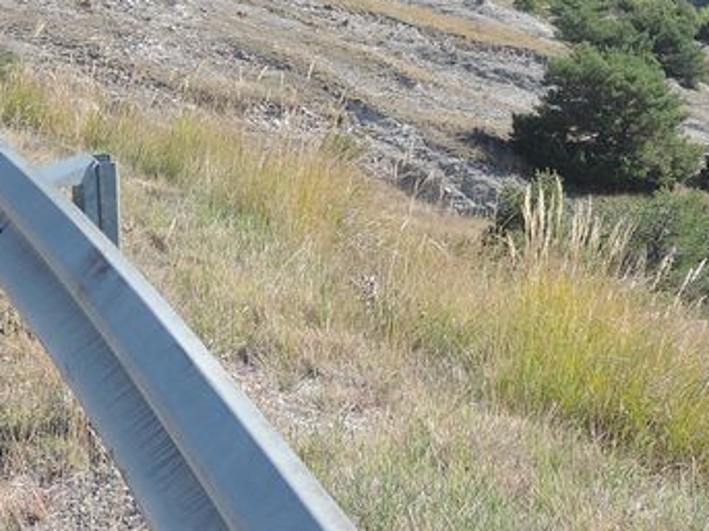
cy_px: -50
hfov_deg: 19.1
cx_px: 573
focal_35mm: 102
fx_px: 2088
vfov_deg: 14.2
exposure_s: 1/500
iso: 80
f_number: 3.5
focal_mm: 7.5
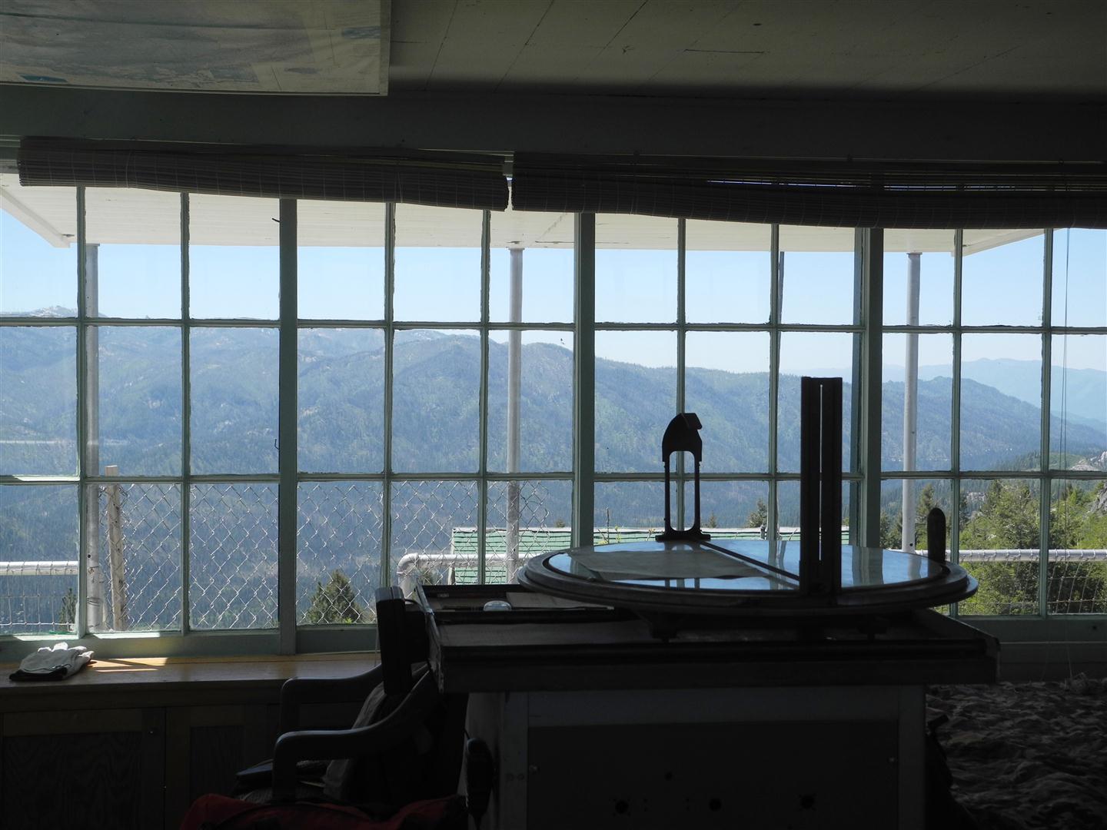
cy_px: 415
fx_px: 1599
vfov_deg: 29.1
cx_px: 554
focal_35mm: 50
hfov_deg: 38.2
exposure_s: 1/862
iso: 100
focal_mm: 10.7
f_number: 3.5
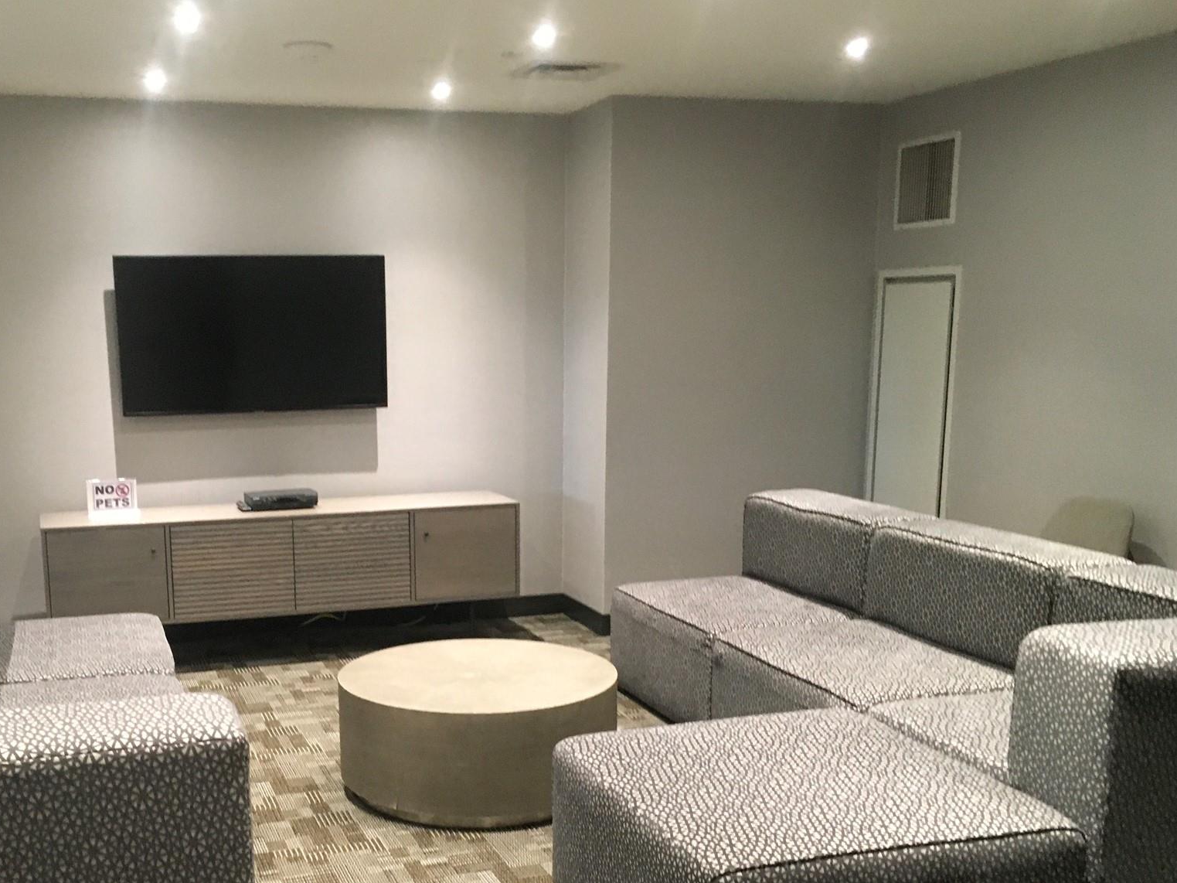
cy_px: 581
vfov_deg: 36.5
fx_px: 1326
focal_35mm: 39
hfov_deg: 47.4
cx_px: 440
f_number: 2.2
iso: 200
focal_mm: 4.15
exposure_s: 1/30
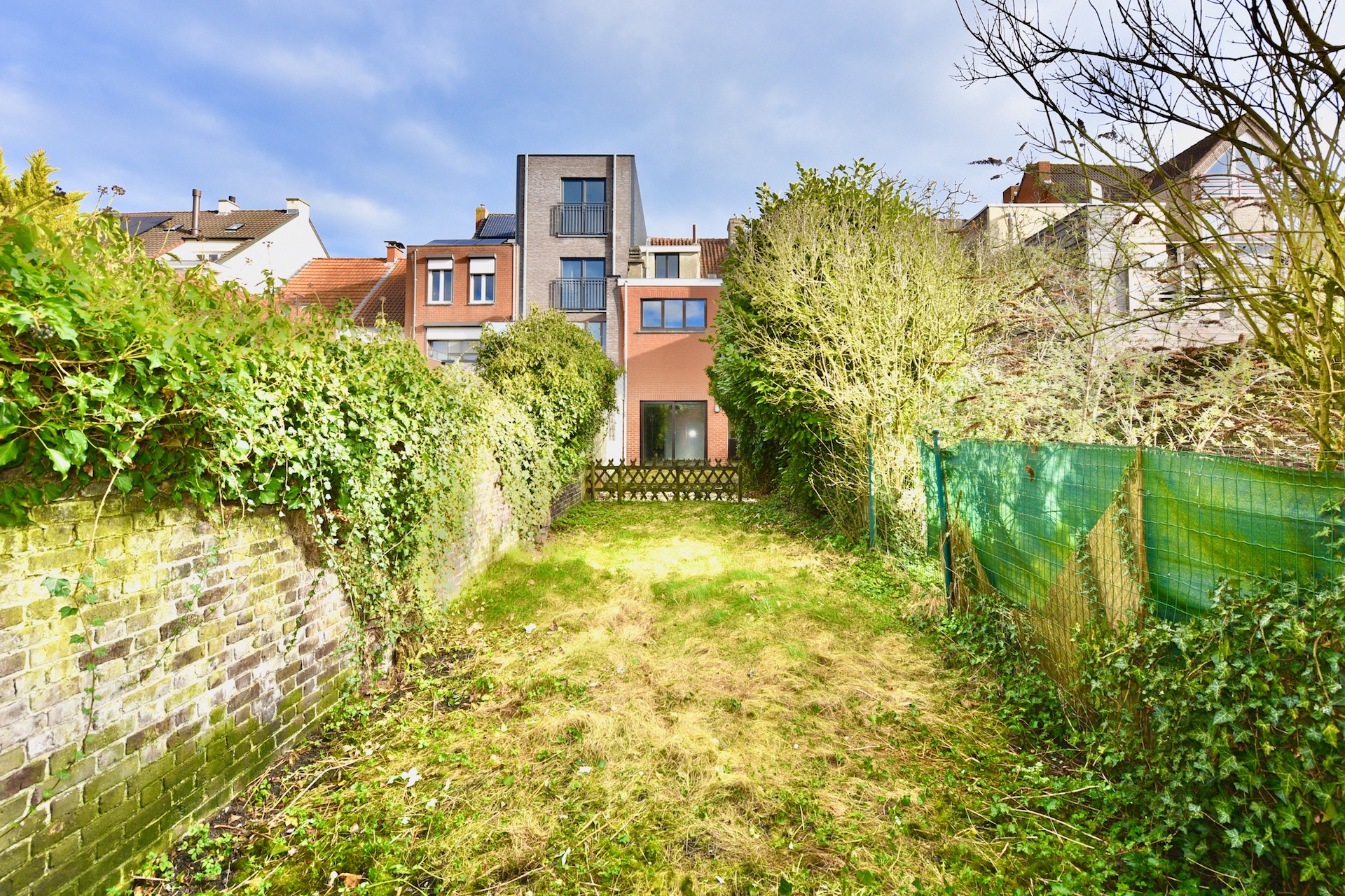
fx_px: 523
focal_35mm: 14
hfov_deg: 104.3
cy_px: 448
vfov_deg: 81.2
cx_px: 672
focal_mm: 14
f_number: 6.3
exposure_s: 1/200
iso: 200
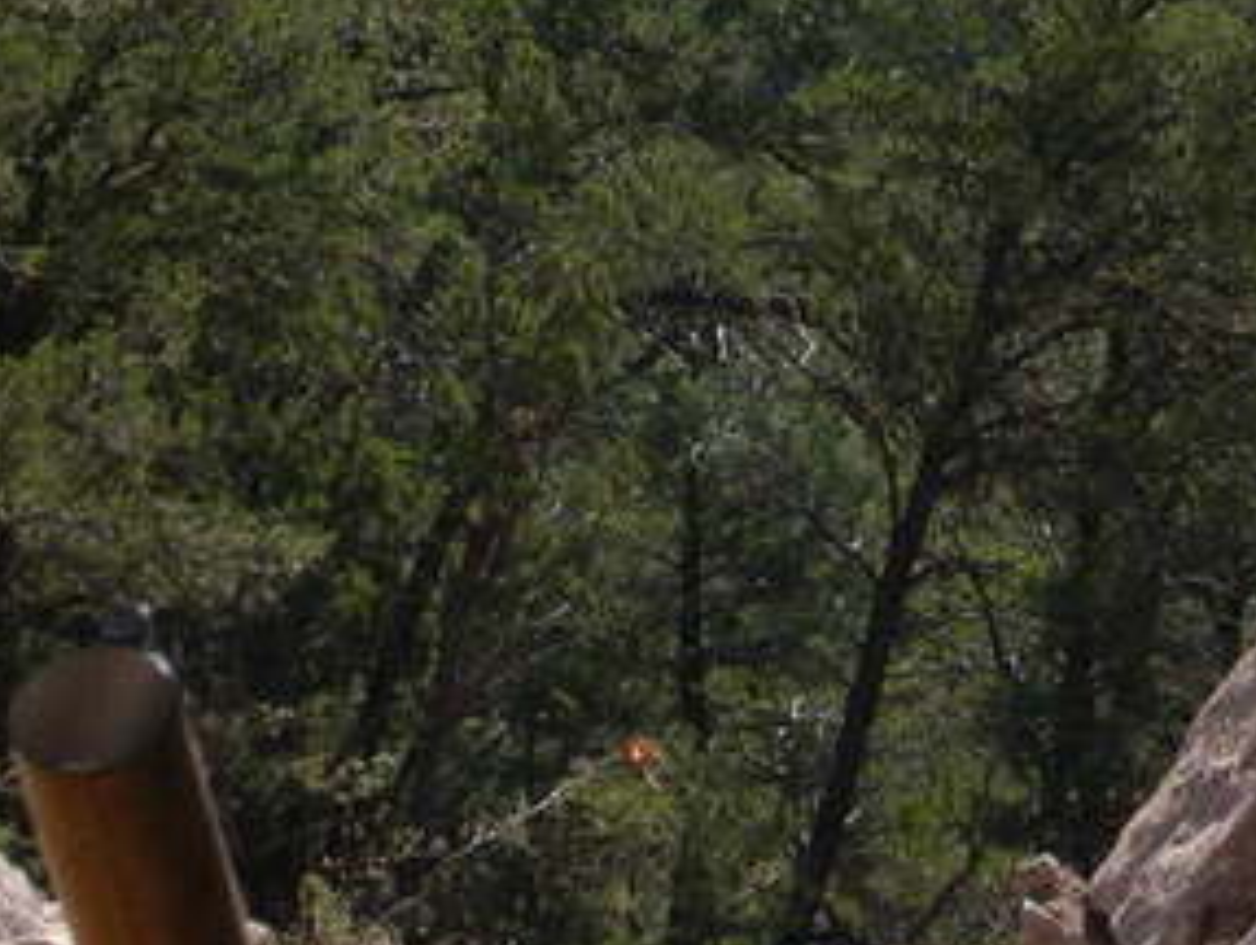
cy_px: -335
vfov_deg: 4.4
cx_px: 1138
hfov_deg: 5.8
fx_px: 12279
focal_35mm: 338
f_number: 4.9
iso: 100
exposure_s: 1/435
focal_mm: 24
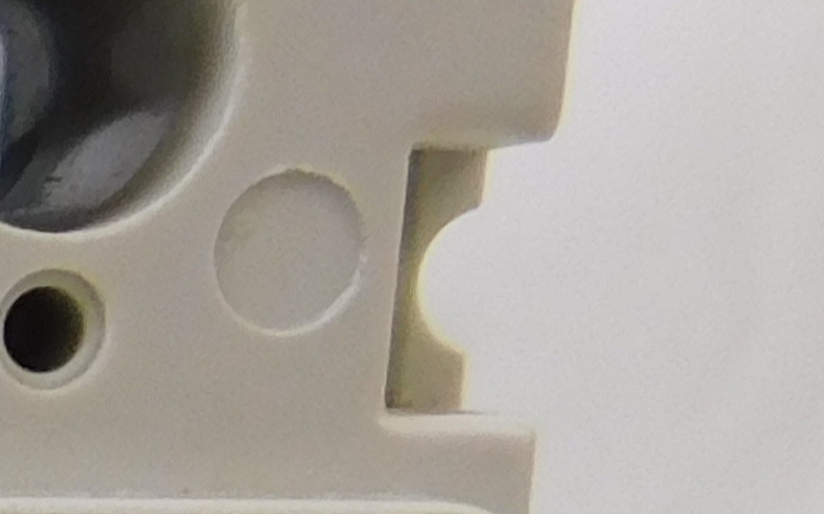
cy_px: 1831
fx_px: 4197
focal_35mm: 187
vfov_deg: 6.1
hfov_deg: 10.0
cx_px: -1038
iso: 125
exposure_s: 1/40
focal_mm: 4
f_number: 3
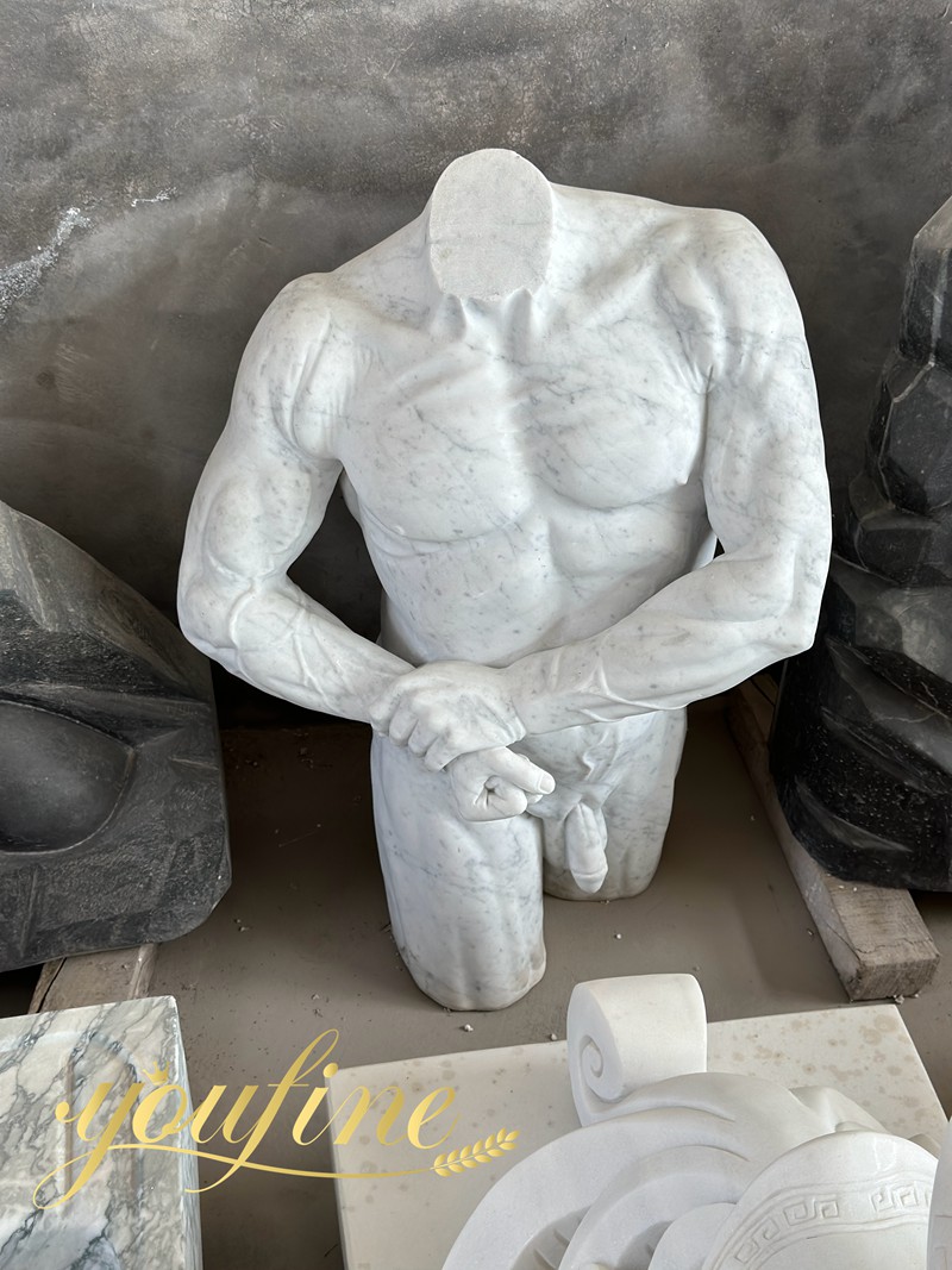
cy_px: 635
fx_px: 1760
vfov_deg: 39.7
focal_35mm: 48
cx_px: 476
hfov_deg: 30.3
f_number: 1.78
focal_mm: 6.86
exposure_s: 1/290
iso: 80
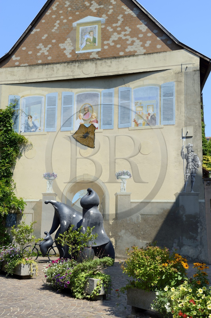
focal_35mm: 44
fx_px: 387
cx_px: 106
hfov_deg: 30.5
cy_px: 159
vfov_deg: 44.5
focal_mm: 44
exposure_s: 1/320
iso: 200
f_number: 9
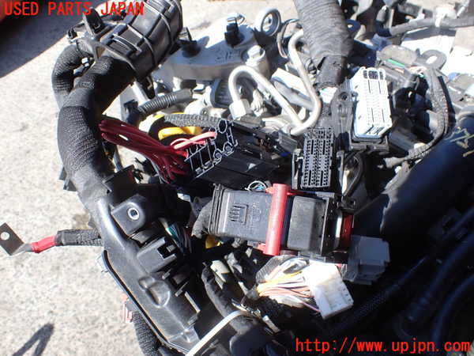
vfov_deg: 46.8
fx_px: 411
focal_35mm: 30
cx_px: 237
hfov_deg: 60.0
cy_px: 178
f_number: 3.2
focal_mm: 5.4
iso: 100
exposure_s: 1/320
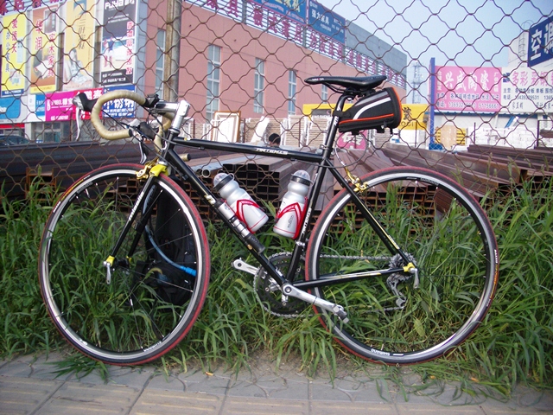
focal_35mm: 35
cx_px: 276
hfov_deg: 52.6
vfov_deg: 40.7
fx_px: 559
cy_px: 208
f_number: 2.6
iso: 50
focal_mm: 5.8
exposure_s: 1/640
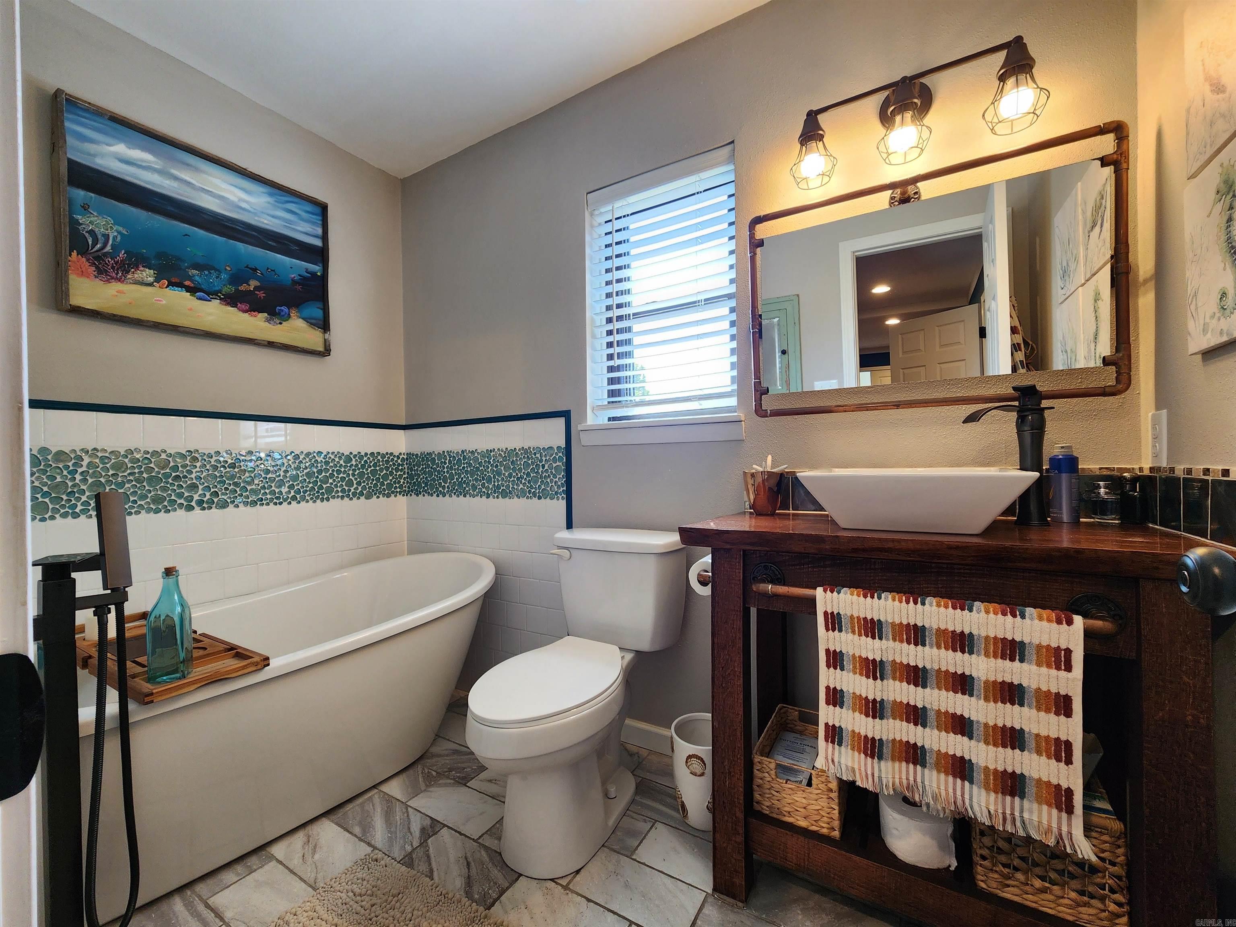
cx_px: 618
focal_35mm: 13
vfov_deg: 89.9
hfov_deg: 106.2
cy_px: 464
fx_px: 464
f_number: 2.2
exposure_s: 1/60
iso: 125
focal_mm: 2.2
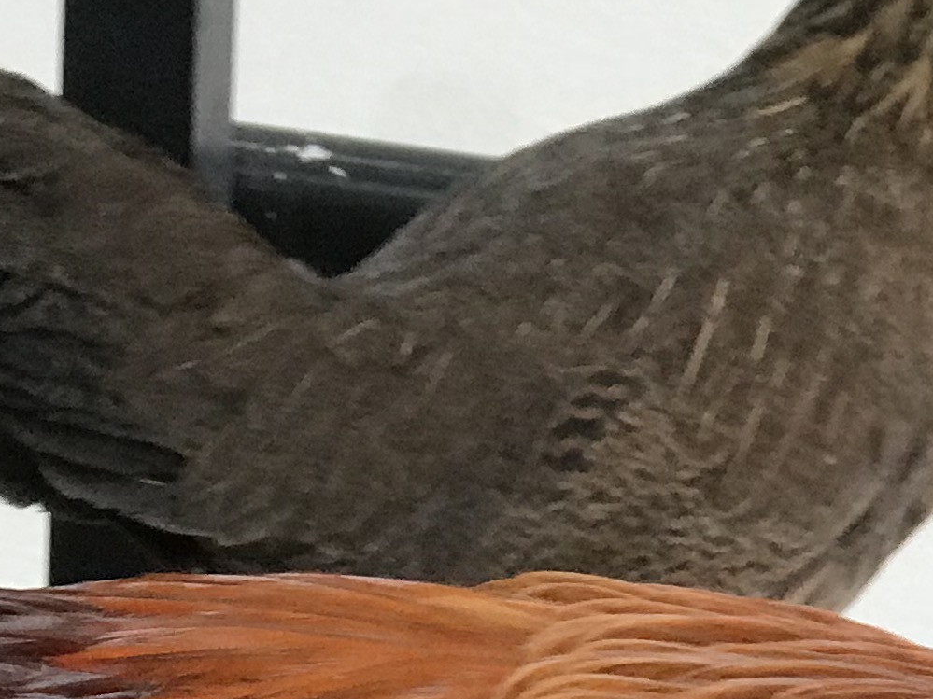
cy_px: 862
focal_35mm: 230
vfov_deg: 6.4
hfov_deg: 8.6
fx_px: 6198
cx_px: 142
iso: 80
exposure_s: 1/60
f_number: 2.8
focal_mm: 6.6
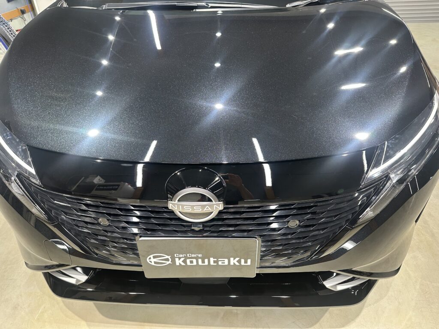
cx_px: 220
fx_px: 304
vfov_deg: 56.8
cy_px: 164
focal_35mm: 24
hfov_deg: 71.6
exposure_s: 1/60
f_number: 1.78
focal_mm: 6.86
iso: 160
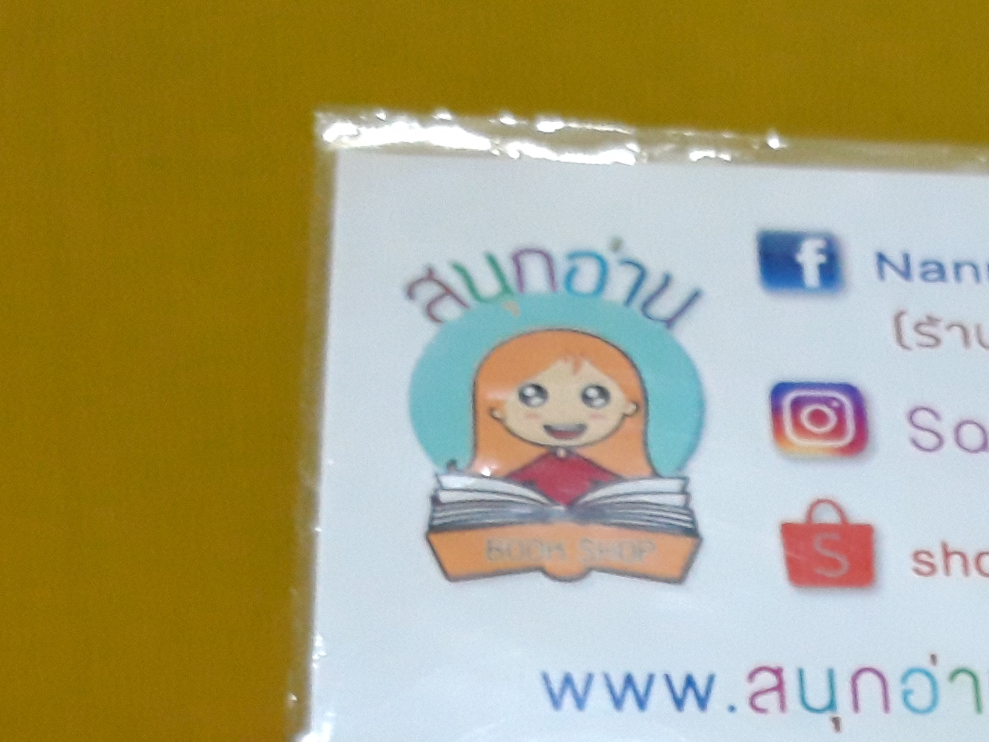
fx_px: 2057
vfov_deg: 19.0
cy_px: 961
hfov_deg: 25.9
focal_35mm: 72
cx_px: 951
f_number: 1.7
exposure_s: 1/25
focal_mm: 3.93
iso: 400
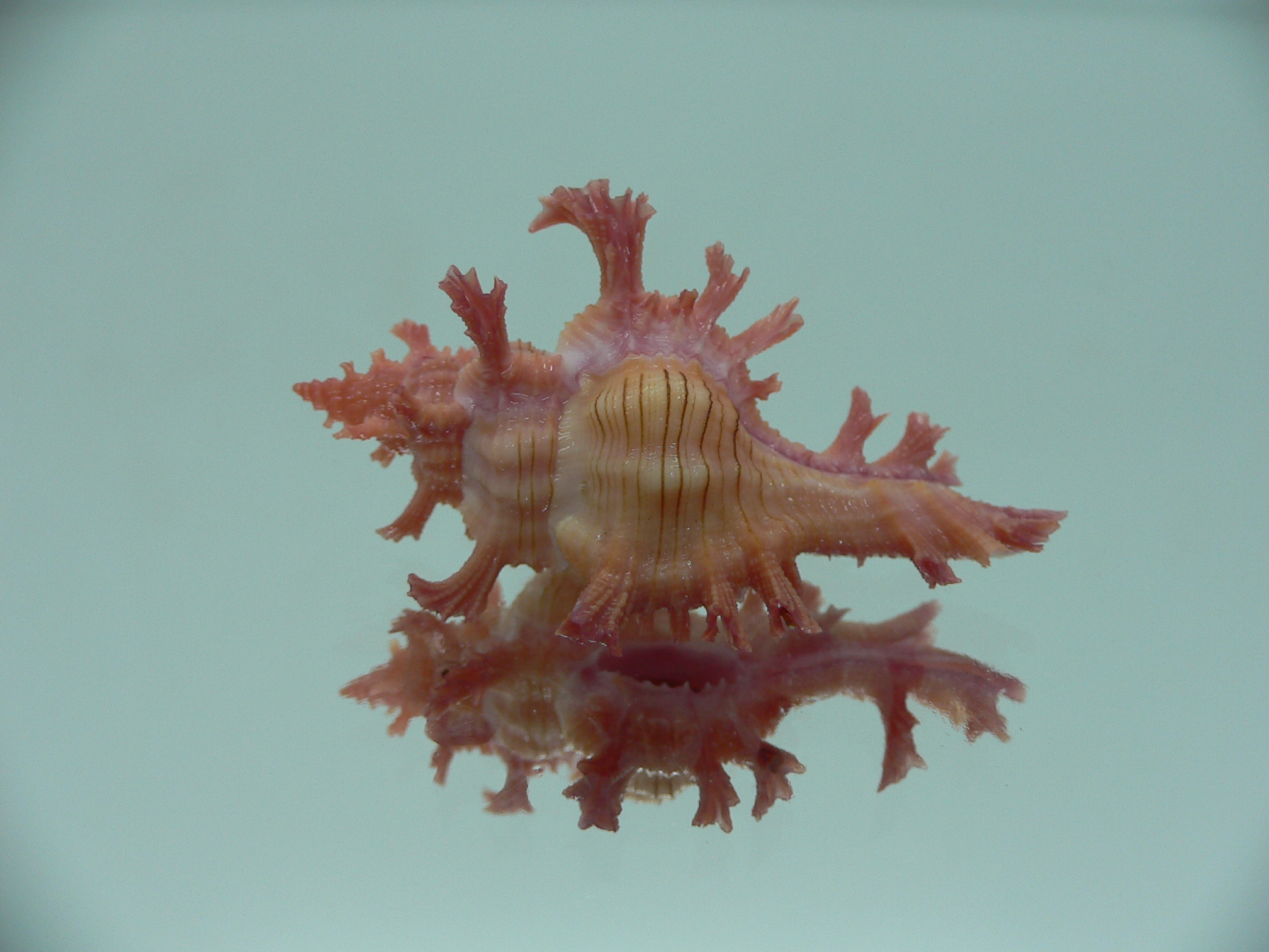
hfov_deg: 52.6
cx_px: 634
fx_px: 1283
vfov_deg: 40.7
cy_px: 476
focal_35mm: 35
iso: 80
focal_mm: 4.6
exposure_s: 1/60
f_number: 2.8
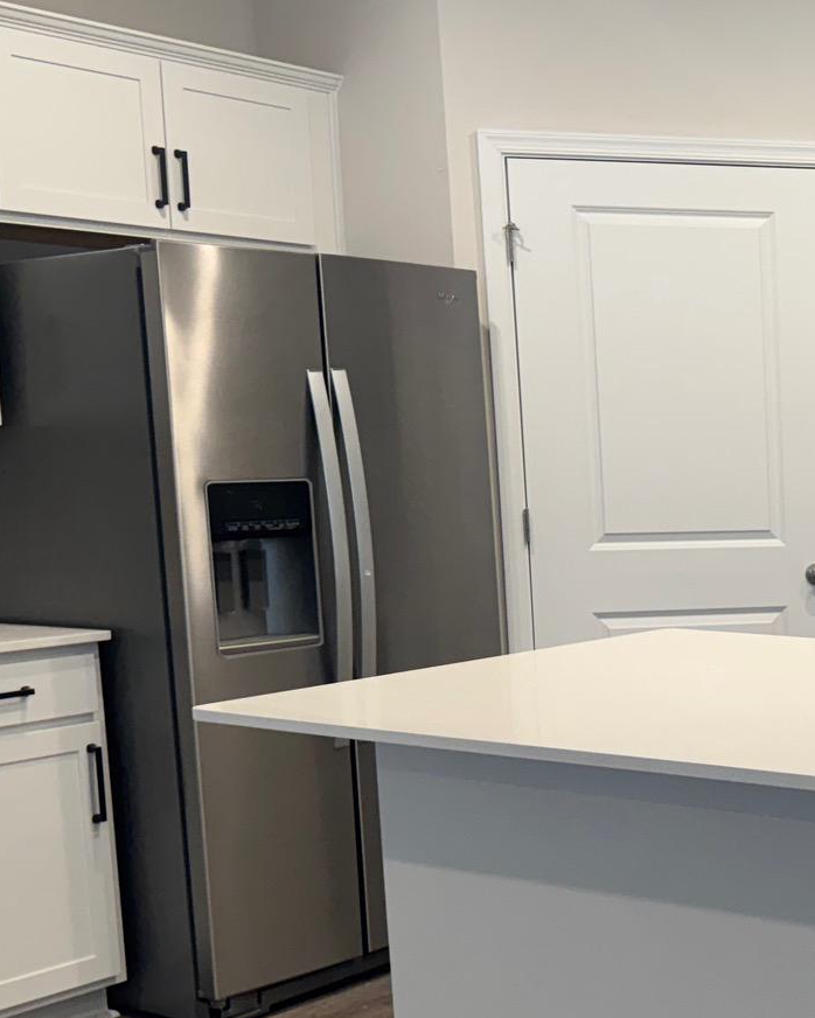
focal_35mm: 55
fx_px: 1658
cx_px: 968
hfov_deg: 25.0
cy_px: 654
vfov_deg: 33.9
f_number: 1.78
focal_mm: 6.76
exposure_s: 1/120
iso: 200
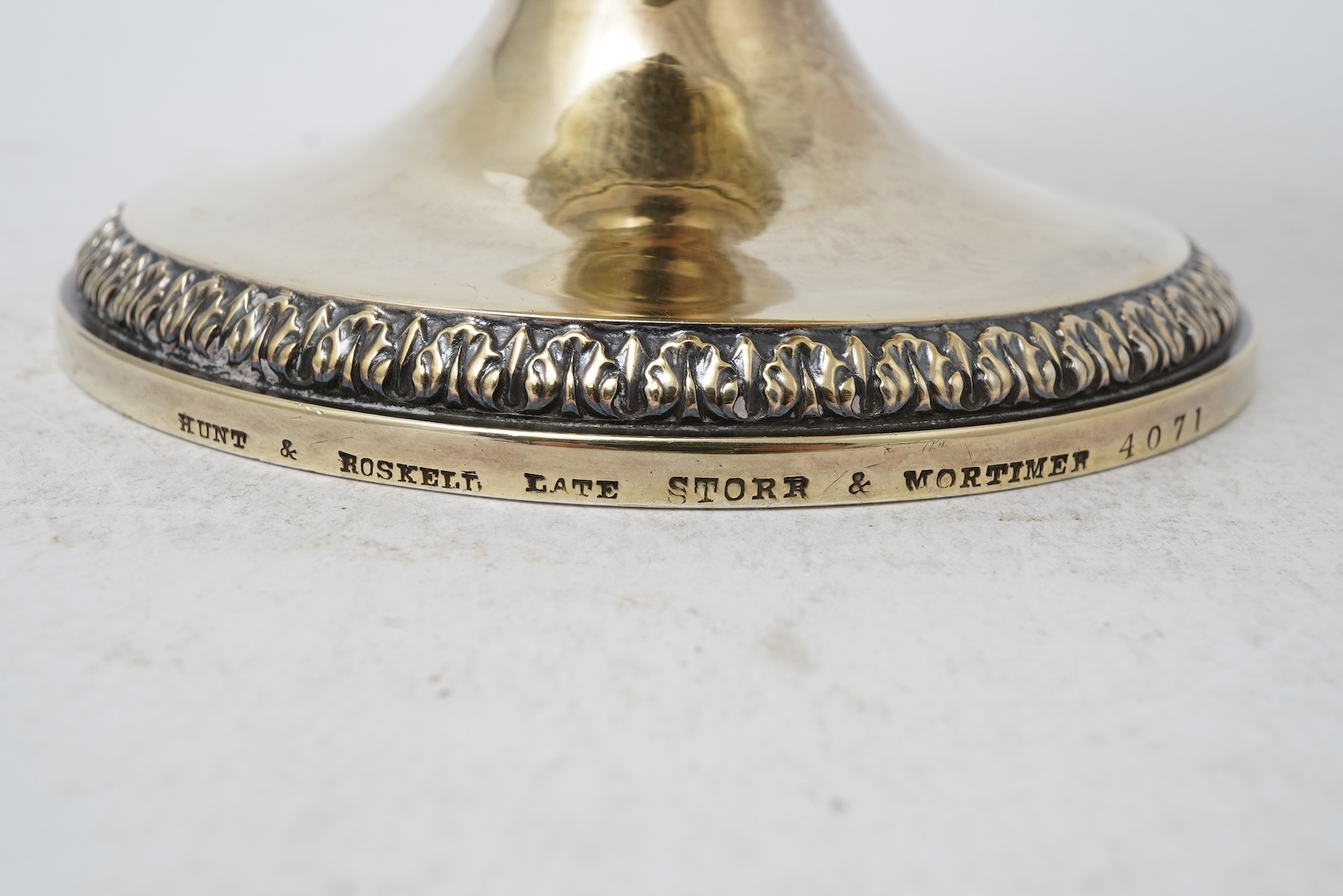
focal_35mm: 45
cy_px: 448
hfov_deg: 43.6
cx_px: 672
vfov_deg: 29.9
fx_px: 1679
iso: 500
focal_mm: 30
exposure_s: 1/125
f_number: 22
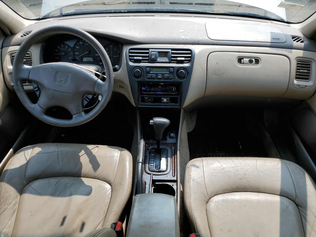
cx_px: 158
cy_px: 118
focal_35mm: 26
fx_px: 237
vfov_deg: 53.1
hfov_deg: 67.3
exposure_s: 1/1250
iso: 50
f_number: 1.5
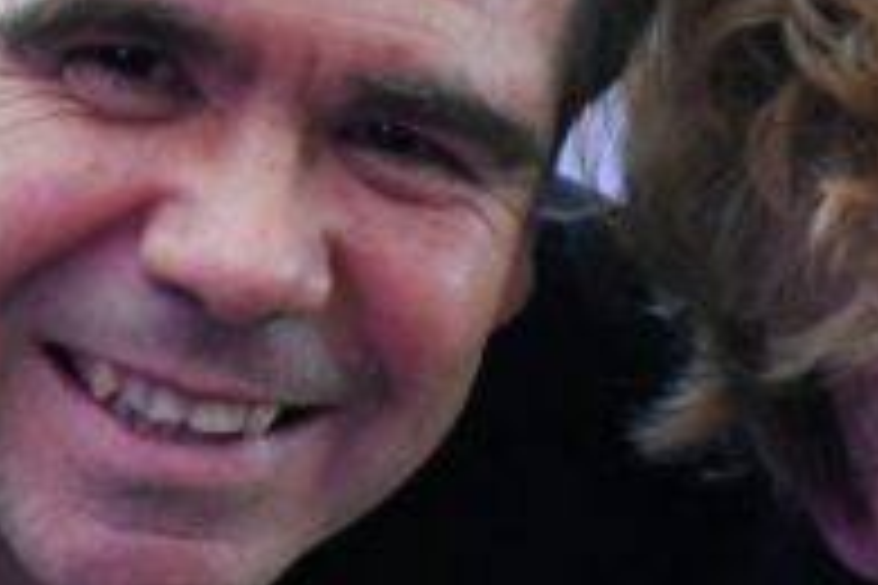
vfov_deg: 5.0
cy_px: 590
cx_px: 491
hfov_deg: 7.5
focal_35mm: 275
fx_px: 6706
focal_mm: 70
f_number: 5.6
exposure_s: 1/200
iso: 6400
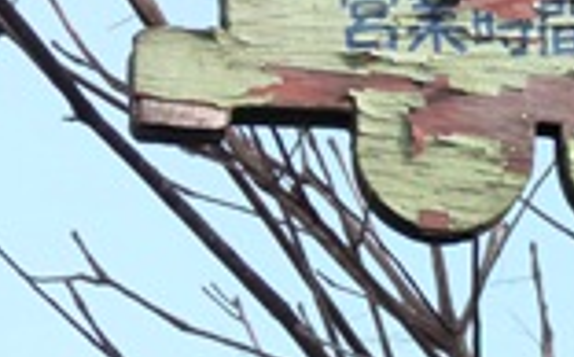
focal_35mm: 467
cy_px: -151
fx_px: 7295
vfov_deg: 2.8
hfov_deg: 4.5
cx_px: 817
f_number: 4
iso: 160
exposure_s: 1/320
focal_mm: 25.8
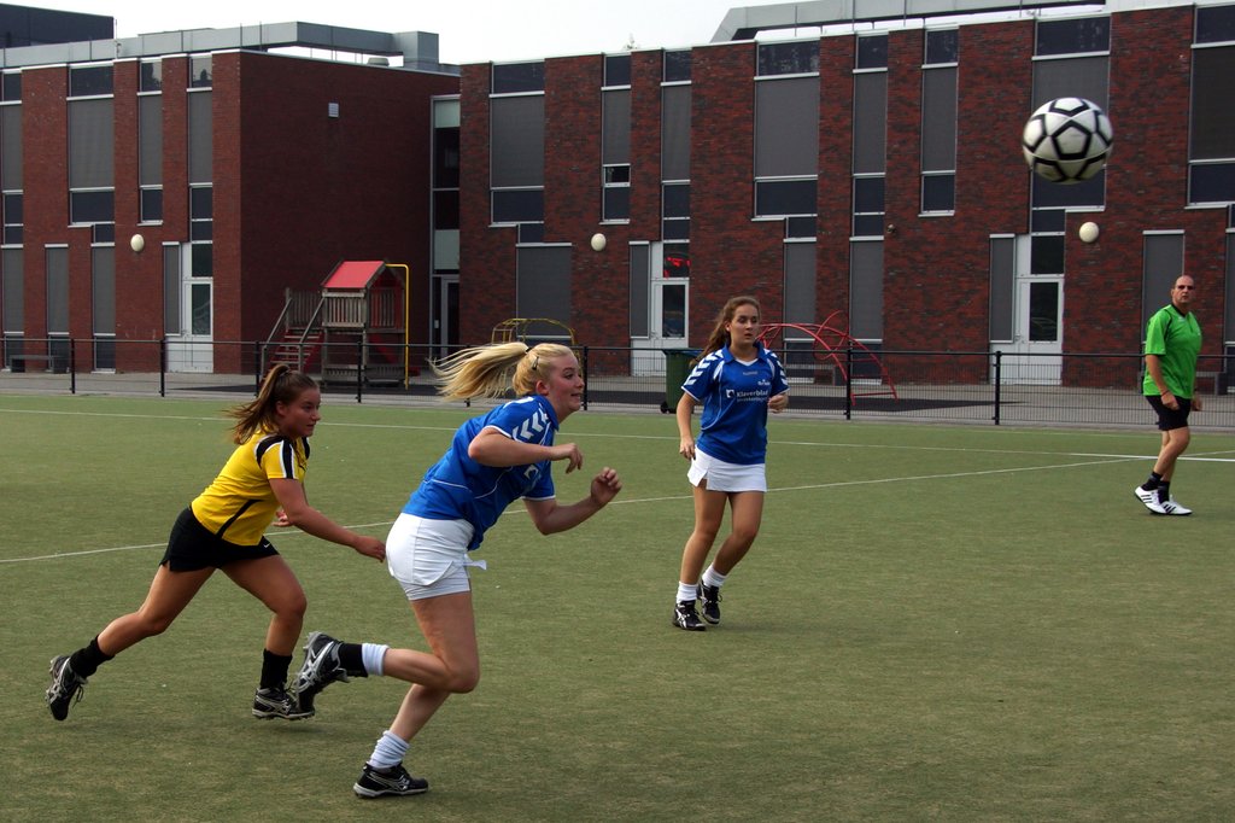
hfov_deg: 37.9
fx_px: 1800
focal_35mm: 52
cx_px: 618
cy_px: 412
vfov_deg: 25.7
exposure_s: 1/640
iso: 200
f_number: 7.1
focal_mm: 35
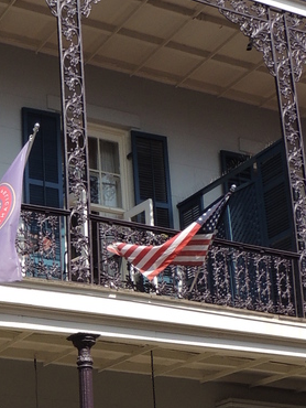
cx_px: -39
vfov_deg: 23.1
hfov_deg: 17.2
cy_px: 352
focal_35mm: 83
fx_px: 977
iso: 100
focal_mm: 4.3
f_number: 3
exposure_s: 1/1000
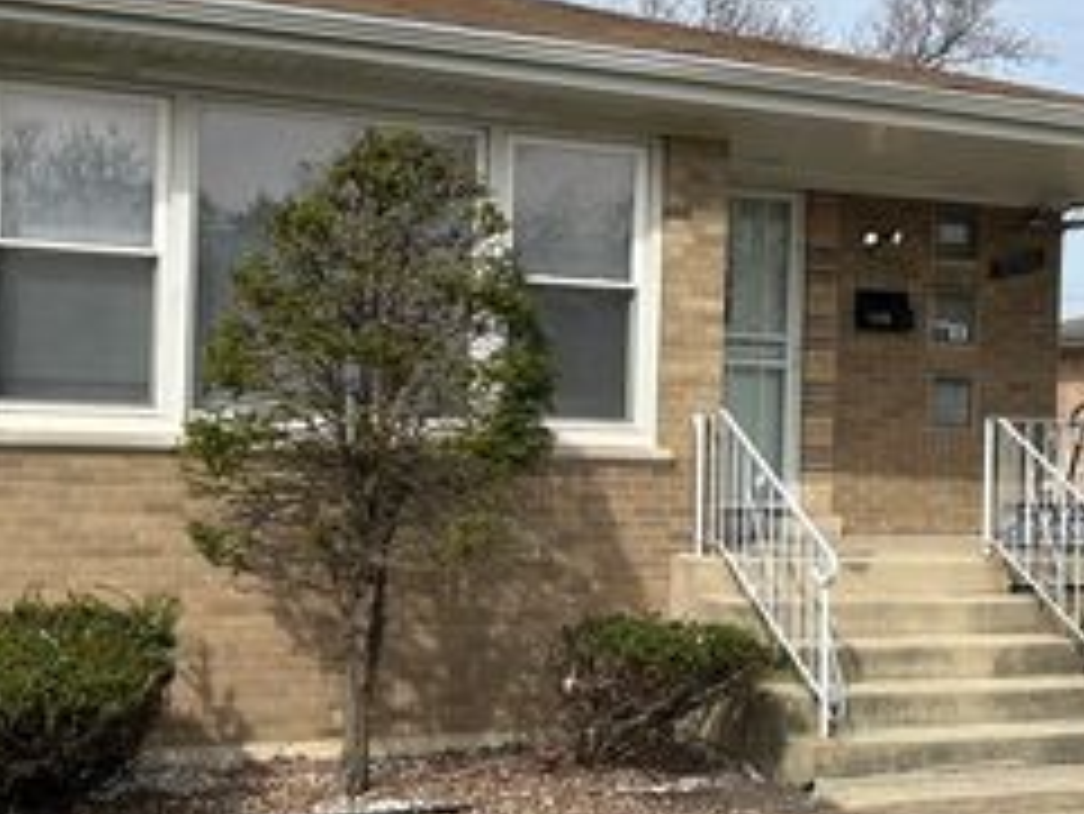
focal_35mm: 54
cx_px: 535
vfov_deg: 27.1
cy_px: 434
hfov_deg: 35.5
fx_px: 1692
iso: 50
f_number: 1.5
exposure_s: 1/4444
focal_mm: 5.7
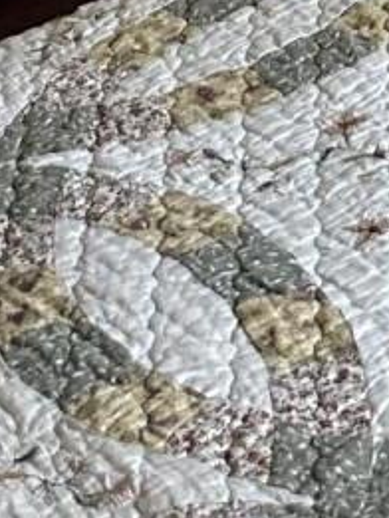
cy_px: -986
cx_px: 814
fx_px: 2755
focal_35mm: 184
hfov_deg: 7.7
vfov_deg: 8.9
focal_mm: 6.86
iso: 320
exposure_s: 1/60
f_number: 1.78
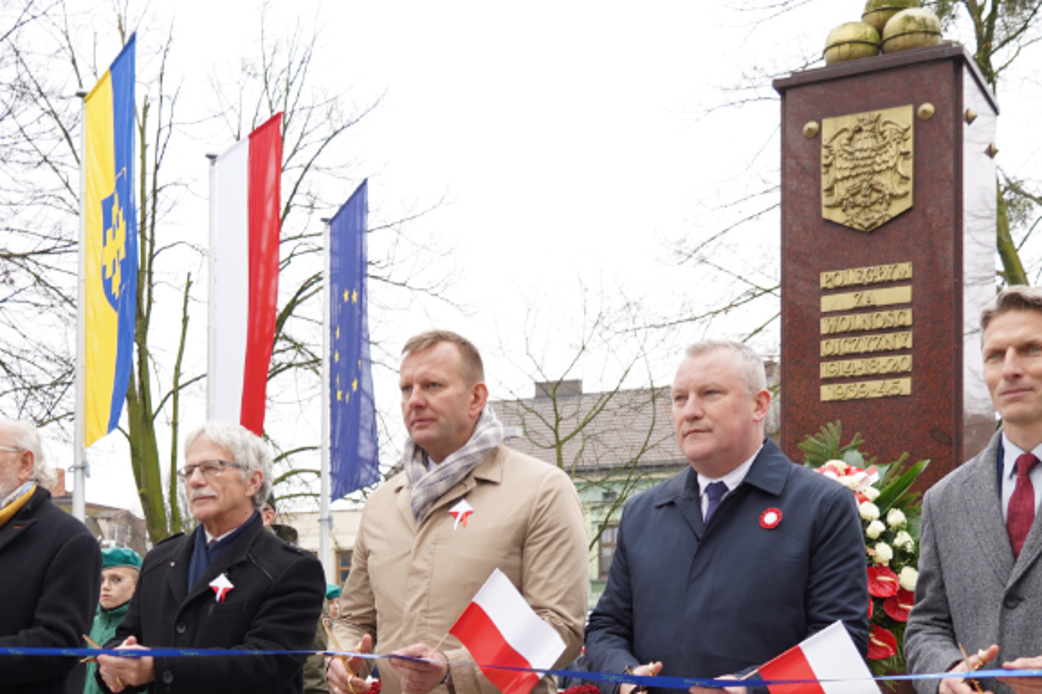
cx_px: 467
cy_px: 689
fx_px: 1562
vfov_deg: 24.0
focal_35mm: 54
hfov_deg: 36.8
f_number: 4
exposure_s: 1/100
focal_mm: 24
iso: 200
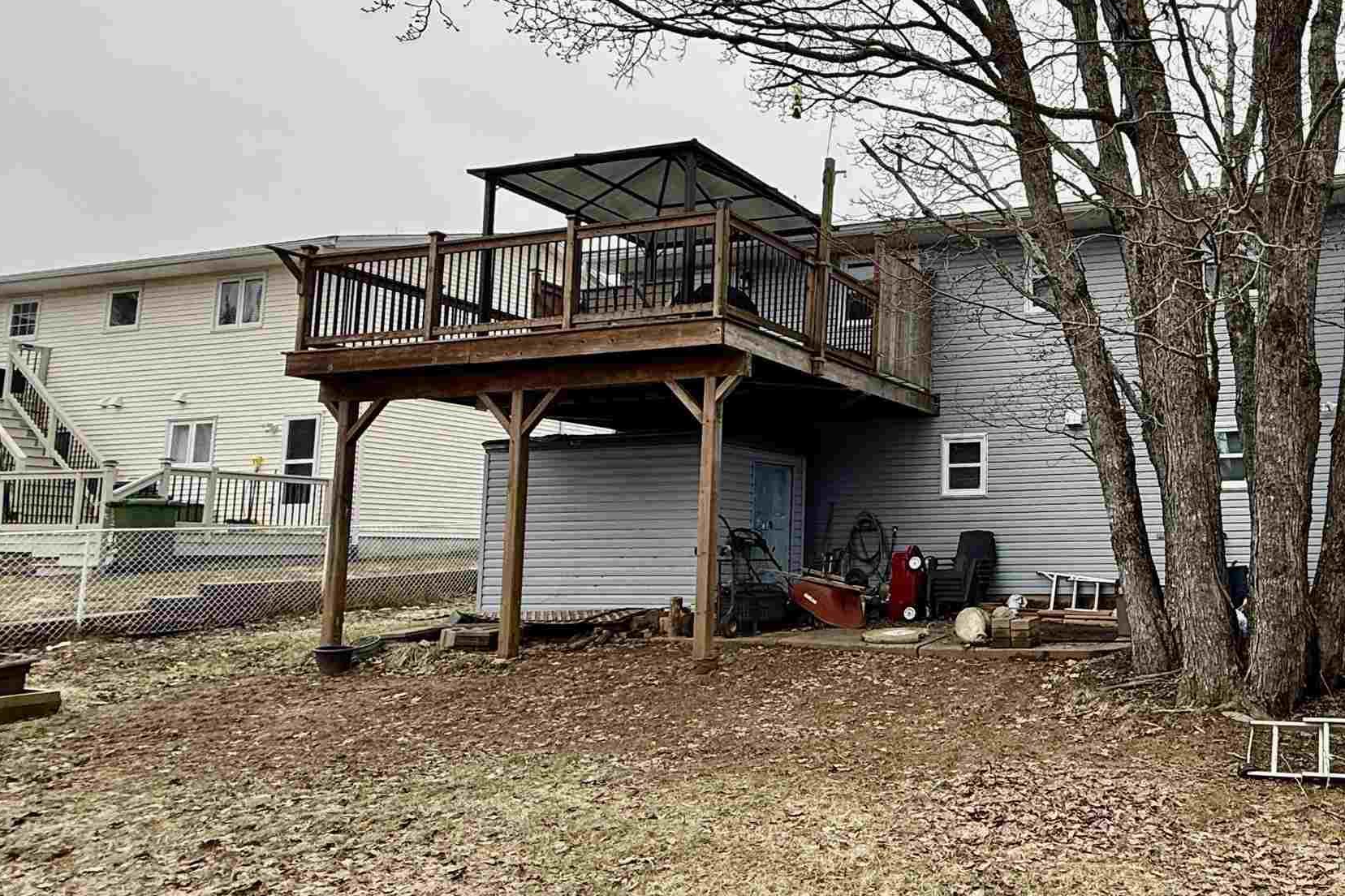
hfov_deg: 60.8
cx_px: 1113
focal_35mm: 27
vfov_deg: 47.9
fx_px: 1008
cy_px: 442
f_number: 2.2
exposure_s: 1/472
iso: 64
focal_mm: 2.22
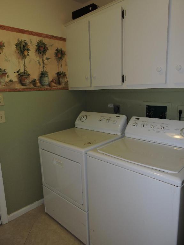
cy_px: 122
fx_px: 170
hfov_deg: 56.8
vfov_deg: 71.6
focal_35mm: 24
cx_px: 92
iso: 200
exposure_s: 1/30
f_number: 3.3
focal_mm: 4.3
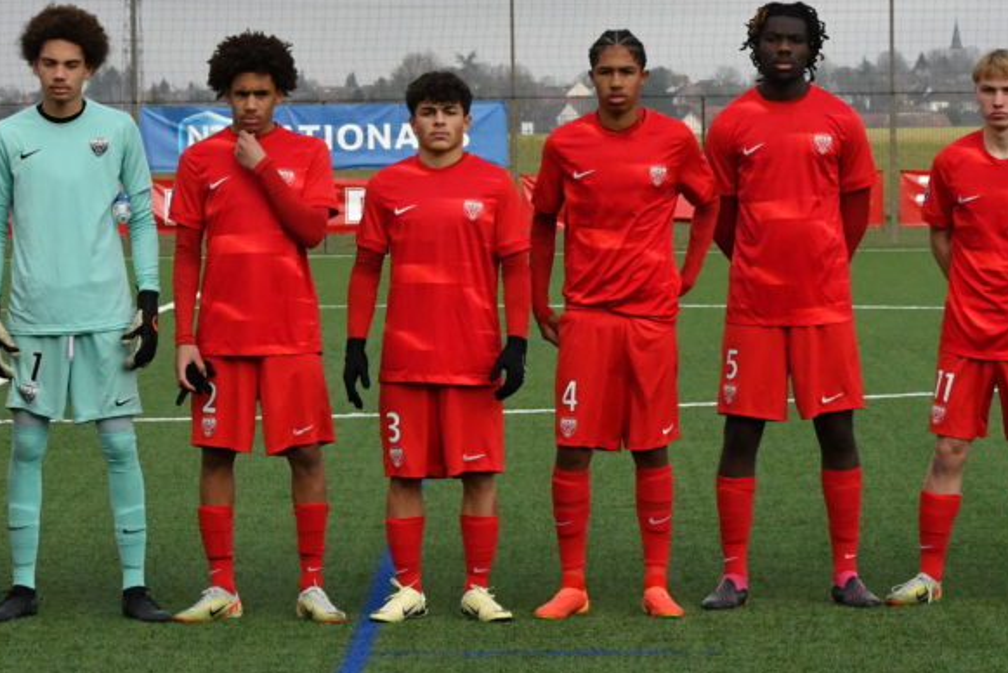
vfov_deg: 7.4
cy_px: 277
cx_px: 380
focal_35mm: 185
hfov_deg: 11.1
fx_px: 5182
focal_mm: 70
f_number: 13
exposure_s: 1/2500
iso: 3200
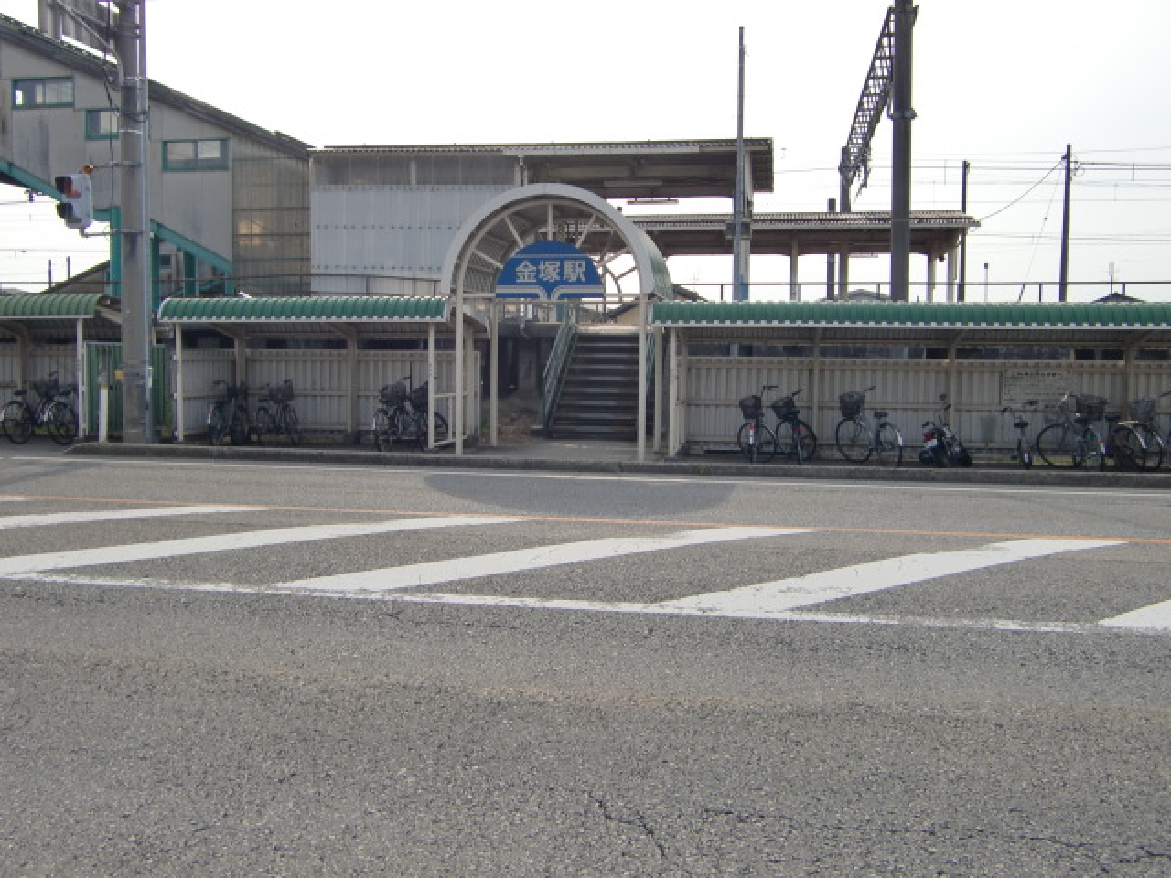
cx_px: 586
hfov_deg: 55.4
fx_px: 1116
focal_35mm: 33
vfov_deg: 42.9
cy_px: 439
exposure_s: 1/160
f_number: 7.2
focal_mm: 5.8
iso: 64
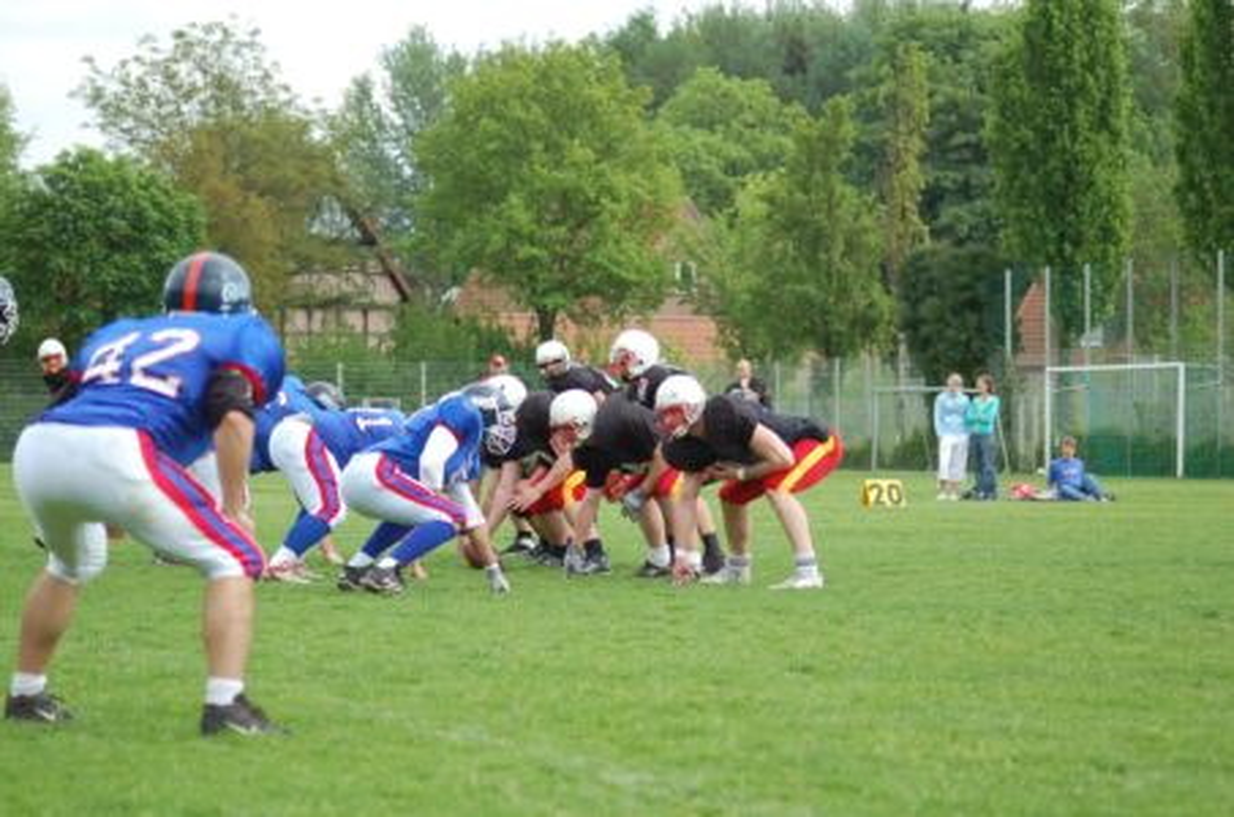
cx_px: 617
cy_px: 408
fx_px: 4874
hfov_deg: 14.4
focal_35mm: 142
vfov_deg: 9.6
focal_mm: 95
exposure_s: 1/1000
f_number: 4.2
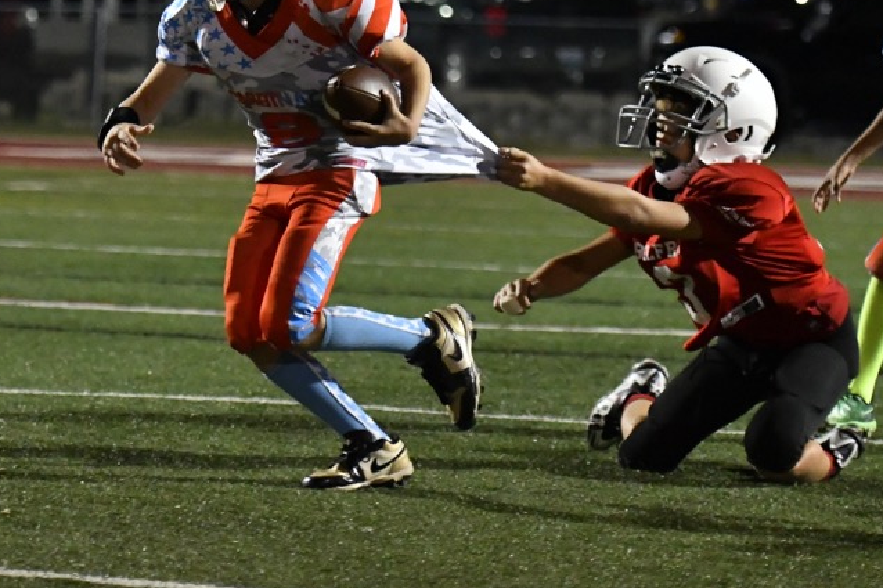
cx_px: 256
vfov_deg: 5.4
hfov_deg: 8.1
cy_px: 90
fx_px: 6228
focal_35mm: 254
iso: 6400
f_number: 2.8
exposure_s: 1/1000
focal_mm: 90
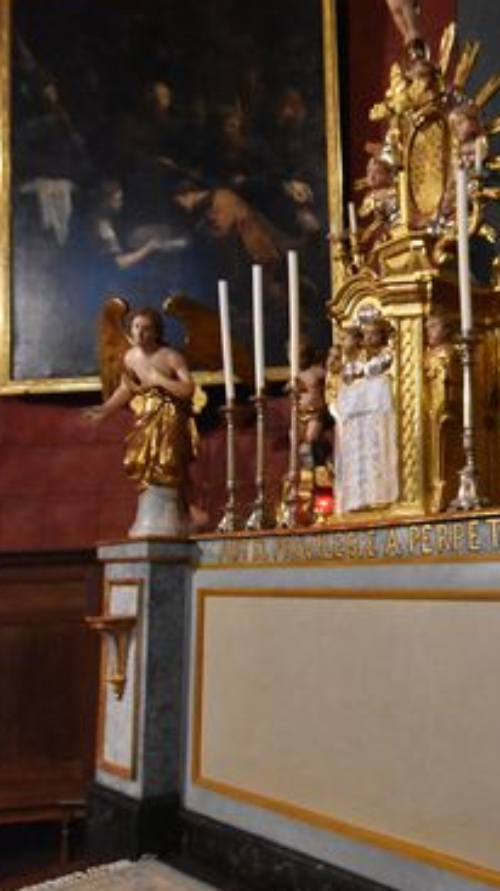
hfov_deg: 34.4
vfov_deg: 64.3
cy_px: 437
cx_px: 530
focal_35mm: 30
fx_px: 708
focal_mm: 10
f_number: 3.5
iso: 8000
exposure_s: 1/60
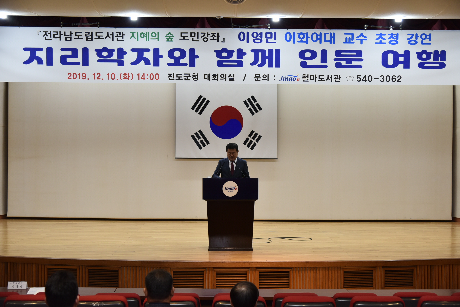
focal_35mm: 52
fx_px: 665
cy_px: 154
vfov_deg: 26.0
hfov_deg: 38.2
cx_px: 230
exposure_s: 1/125
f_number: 4.5
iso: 800
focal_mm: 52
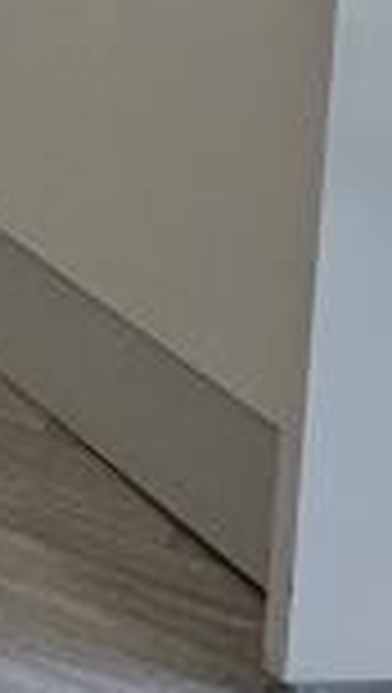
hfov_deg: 8.6
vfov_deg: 18.8
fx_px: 1731
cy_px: -459
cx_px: -1036
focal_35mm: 94
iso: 125
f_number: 2.2
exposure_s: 1/50
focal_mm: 2.2
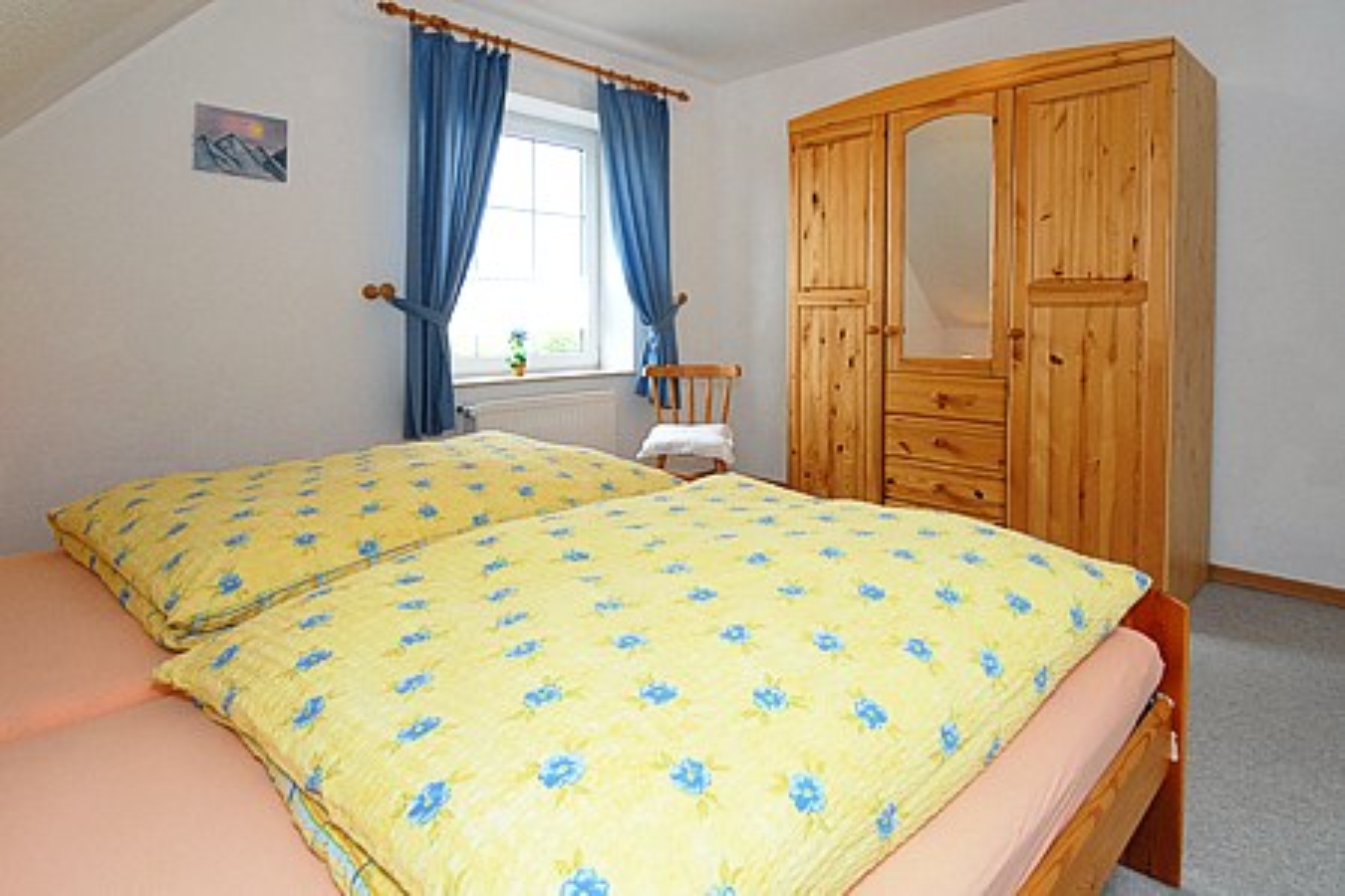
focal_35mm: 18
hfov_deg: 90.0
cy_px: 448
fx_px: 672
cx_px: 672
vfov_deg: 67.4
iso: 400
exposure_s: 1/80
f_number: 9
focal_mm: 12
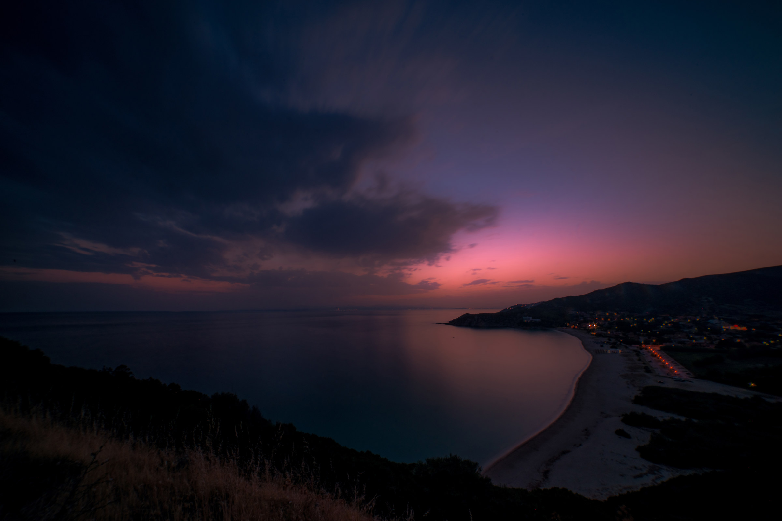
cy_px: 260
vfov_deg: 81.2
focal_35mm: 14
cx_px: 391
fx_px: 304
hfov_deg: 104.2
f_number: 22
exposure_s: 30
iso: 100
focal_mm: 14
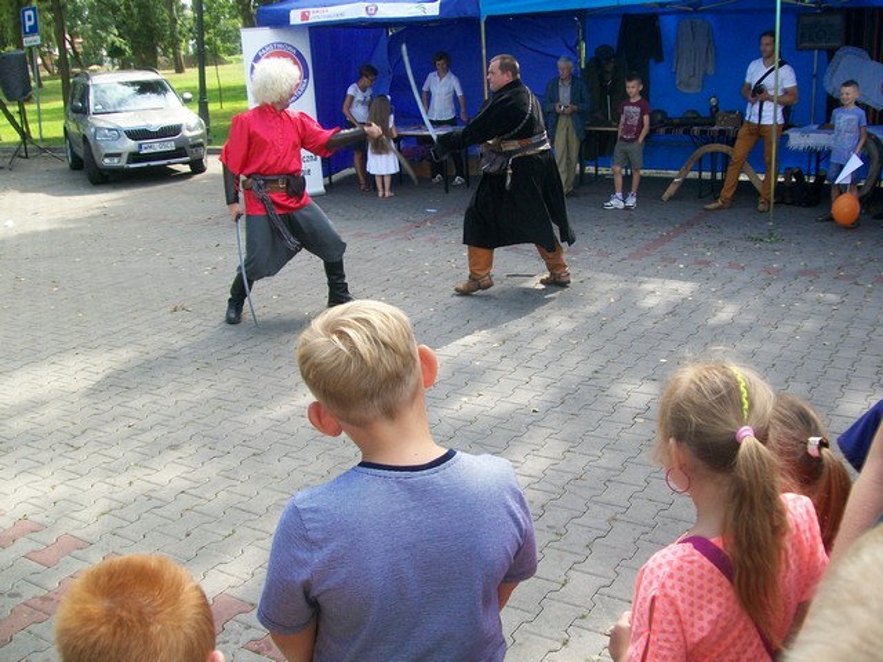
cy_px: 331
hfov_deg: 51.4
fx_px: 918
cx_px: 442
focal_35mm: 36
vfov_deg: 39.7
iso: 64
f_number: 2.7
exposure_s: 1/250
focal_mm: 6
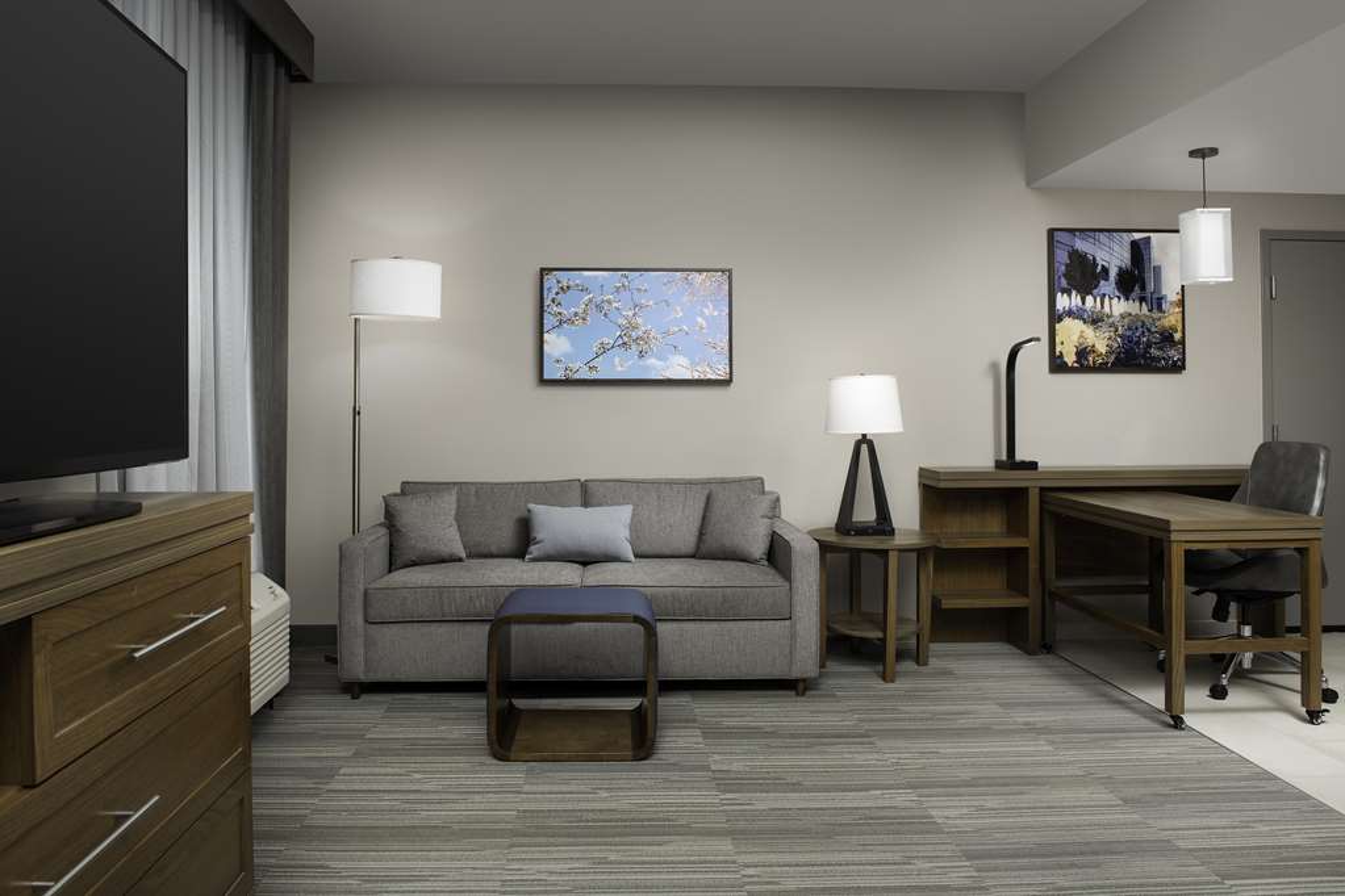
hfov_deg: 73.7
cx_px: 672
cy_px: 448
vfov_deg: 53.1
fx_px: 897
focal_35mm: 24
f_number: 11
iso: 50
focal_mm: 24
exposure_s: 2
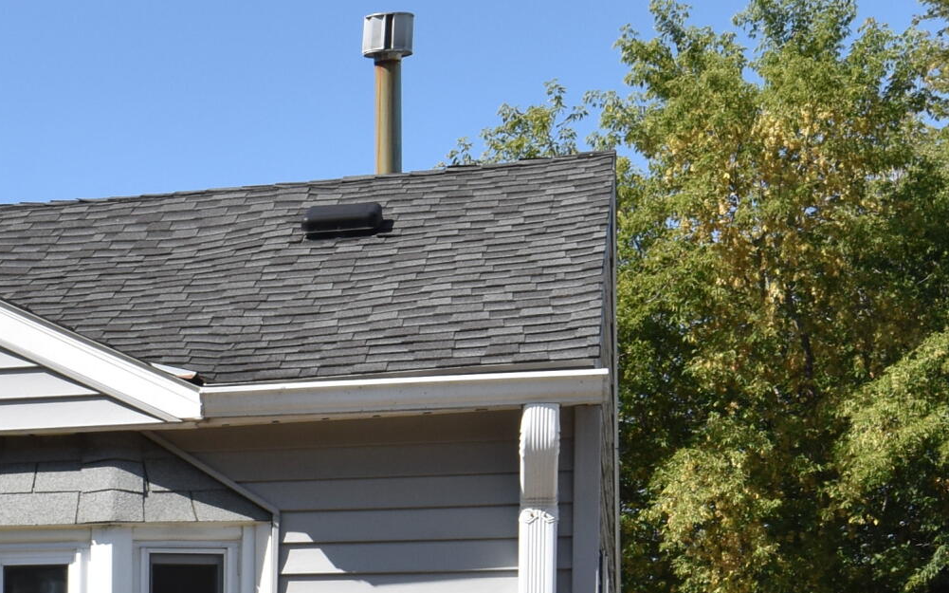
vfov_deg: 11.5
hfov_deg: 17.6
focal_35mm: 110
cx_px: -313
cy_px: 813
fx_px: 2844
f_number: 10
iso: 400
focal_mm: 24
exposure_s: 1/400
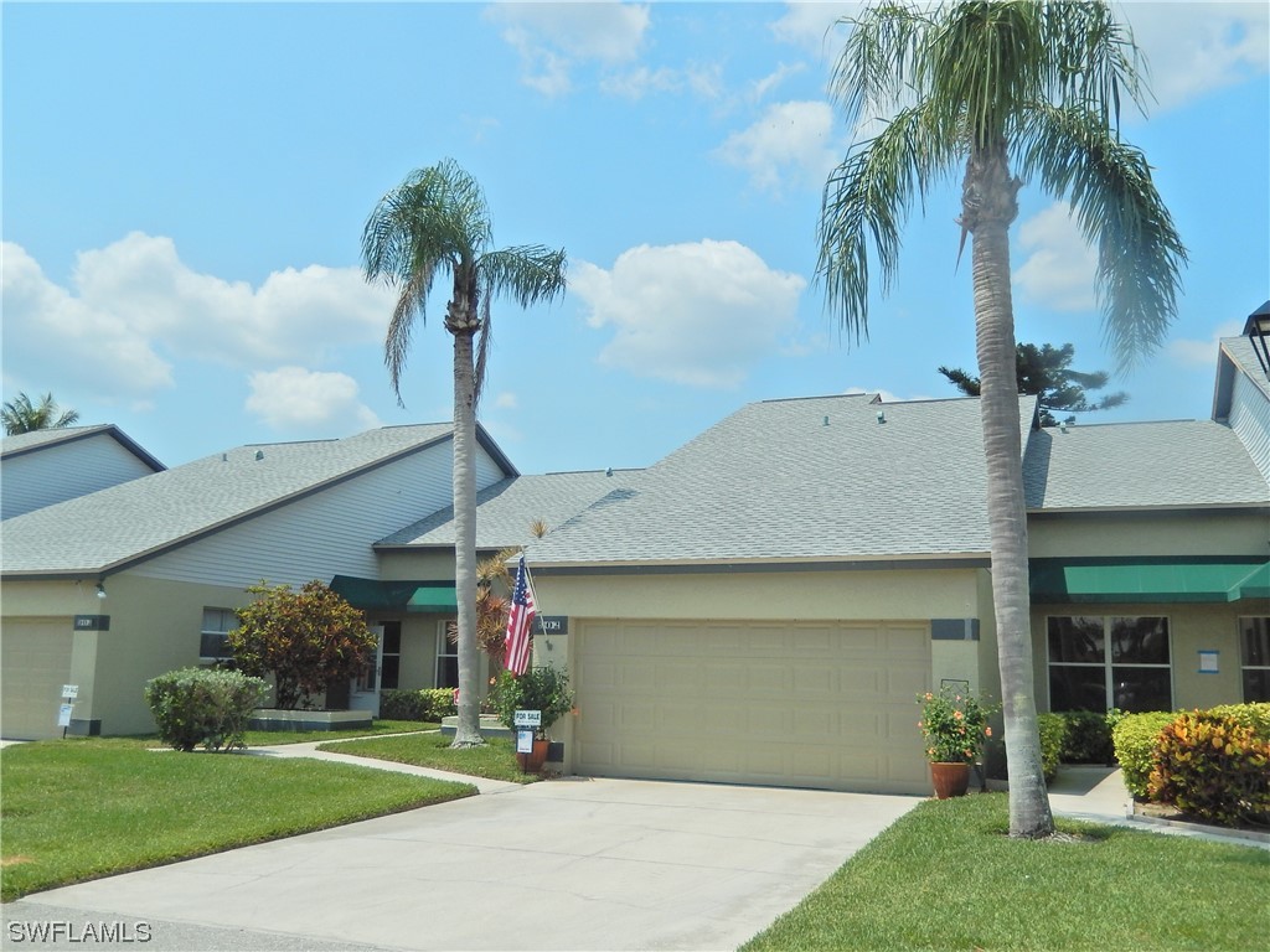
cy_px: 476
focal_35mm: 32
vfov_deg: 44.2
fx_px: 1174
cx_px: 635
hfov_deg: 56.8
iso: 125
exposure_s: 1/640
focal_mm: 5.7
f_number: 7.6
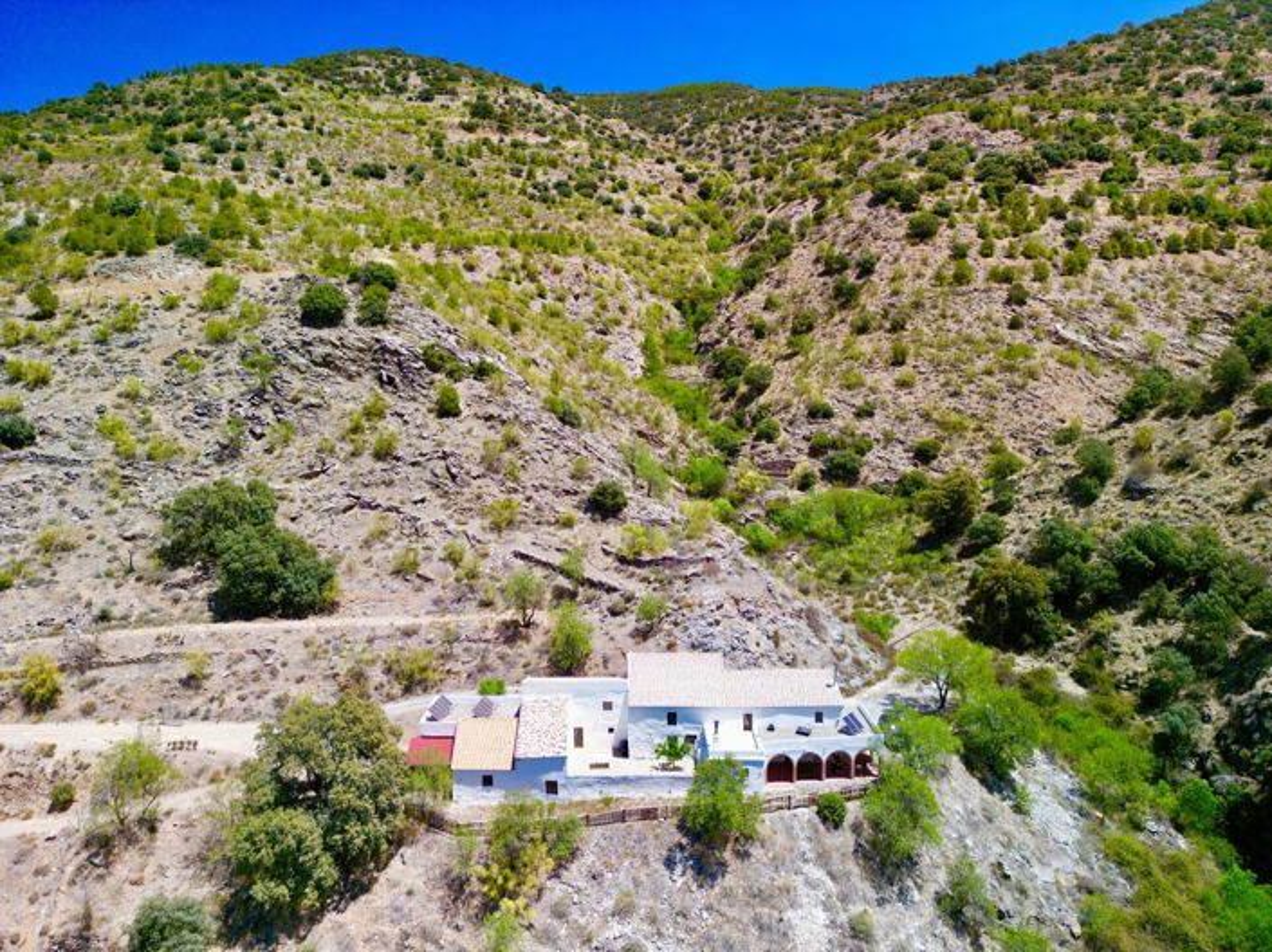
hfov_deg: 71.6
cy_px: 476
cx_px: 636
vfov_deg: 56.8
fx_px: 881
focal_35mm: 24
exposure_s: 1/50
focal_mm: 6.72
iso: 120
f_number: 1.7
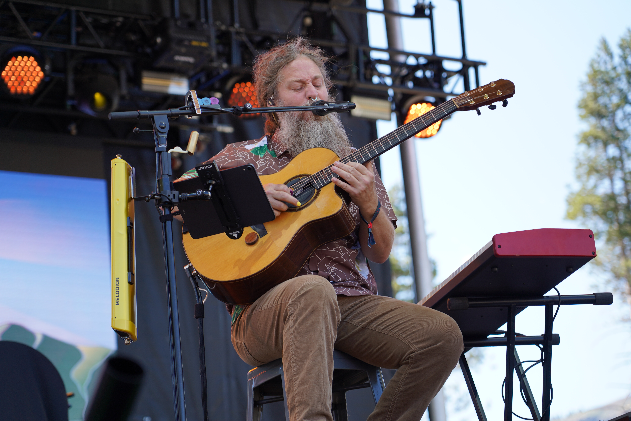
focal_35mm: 105
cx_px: 316
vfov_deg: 13.0
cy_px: 210
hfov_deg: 19.5
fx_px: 1840
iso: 100
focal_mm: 105
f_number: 4.5
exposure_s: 1/160
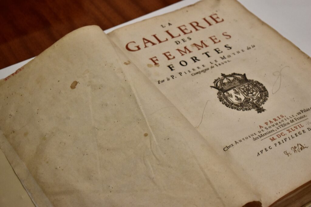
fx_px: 622
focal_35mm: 72
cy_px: 104
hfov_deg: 28.1
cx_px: 156
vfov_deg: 18.9
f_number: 5.3
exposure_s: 1/40
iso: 800
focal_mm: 48
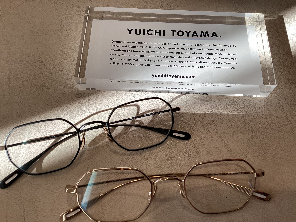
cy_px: 111
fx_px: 265
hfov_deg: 58.4
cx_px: 148
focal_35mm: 31
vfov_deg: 45.4
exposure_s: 1/293
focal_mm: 3.3
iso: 25
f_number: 2.4
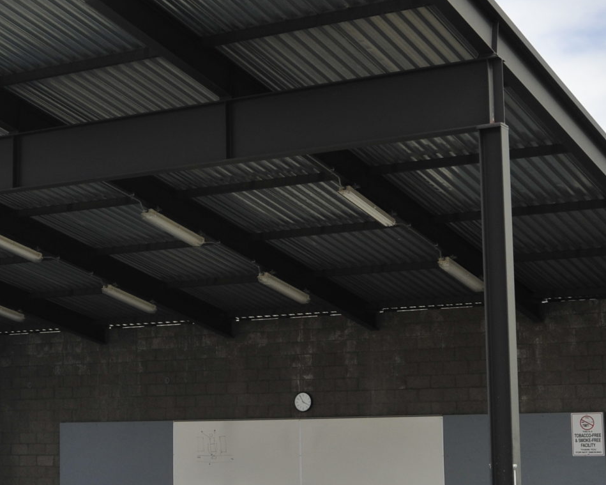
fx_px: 1453
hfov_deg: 23.4
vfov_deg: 18.9
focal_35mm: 81
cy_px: 246
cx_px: 163
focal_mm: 32
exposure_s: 1/400
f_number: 11
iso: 400
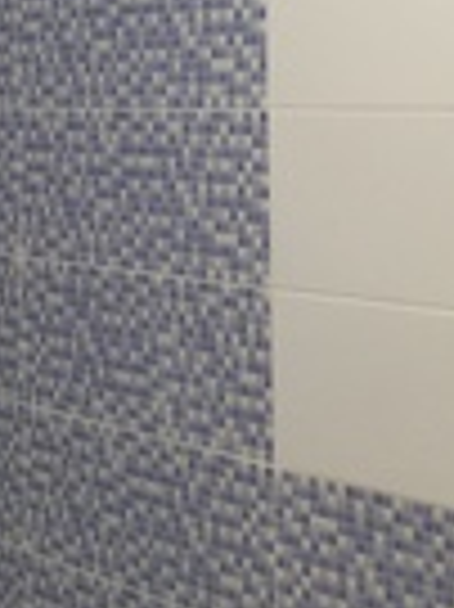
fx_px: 1611
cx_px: 225
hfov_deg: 16.0
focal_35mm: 92
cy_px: 160
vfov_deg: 21.2
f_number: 2.2
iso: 125
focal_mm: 4.15
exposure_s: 1/33
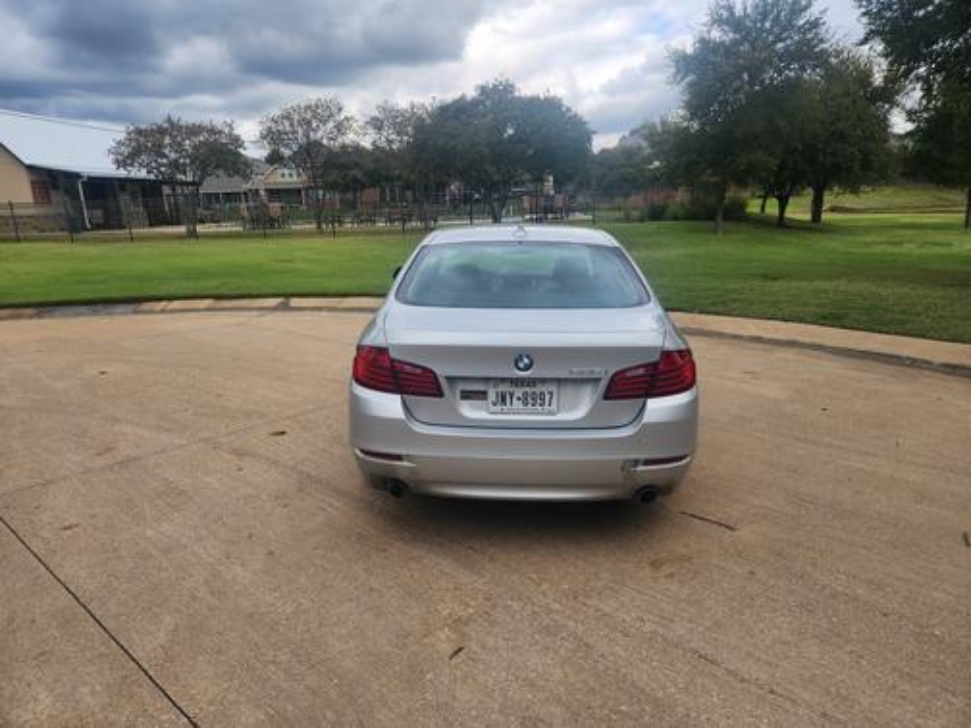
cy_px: 364
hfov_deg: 73.9
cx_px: 486
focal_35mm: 23
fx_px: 645
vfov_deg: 58.9
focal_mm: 5.4
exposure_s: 1/652
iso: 20
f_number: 1.8
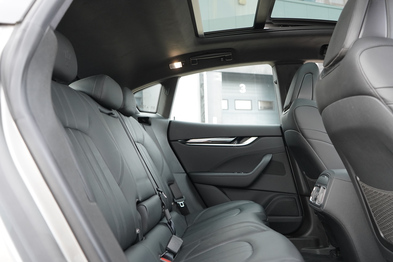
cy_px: 131
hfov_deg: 63.7
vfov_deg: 45.0
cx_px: 196
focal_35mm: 29
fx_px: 317
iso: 2500
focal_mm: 29
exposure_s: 1/160
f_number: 3.5
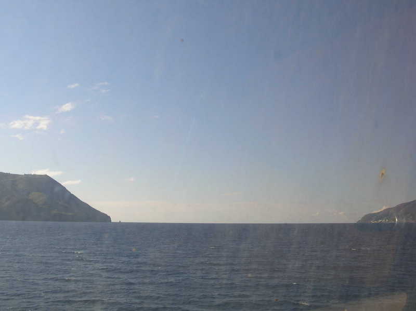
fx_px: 432
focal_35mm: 36
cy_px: 156
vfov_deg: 39.6
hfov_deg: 51.4
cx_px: 208
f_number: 3.7
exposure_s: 1/361
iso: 50
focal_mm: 6
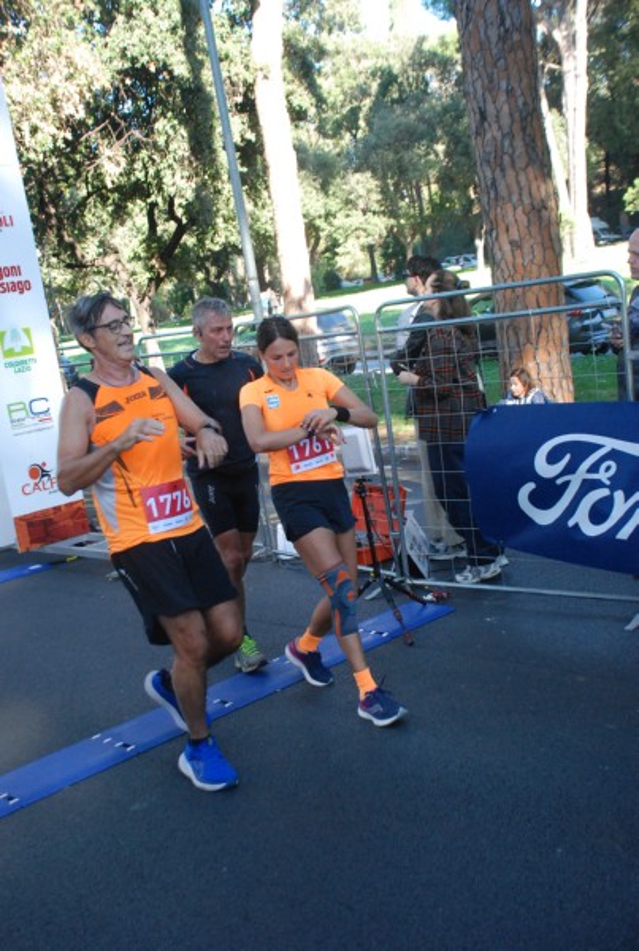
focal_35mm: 42
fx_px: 1112
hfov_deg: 32.0
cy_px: 476
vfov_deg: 46.3
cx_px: 320
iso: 1000
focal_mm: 28
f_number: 4
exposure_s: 1/400
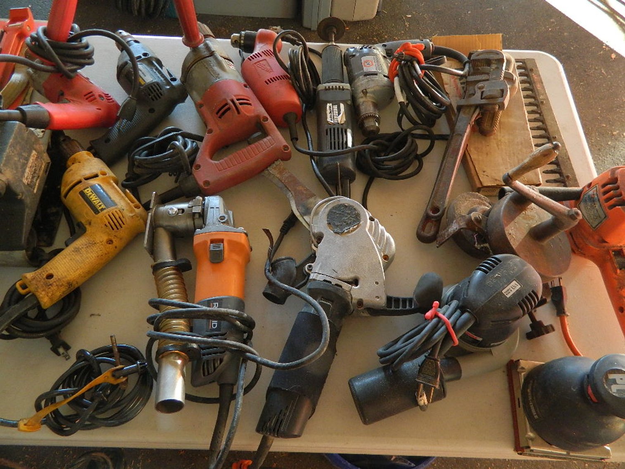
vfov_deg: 54.9
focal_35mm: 25
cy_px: 234
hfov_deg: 69.4
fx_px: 451
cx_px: 312
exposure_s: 1/30
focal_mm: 4.5
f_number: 3.1
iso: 280
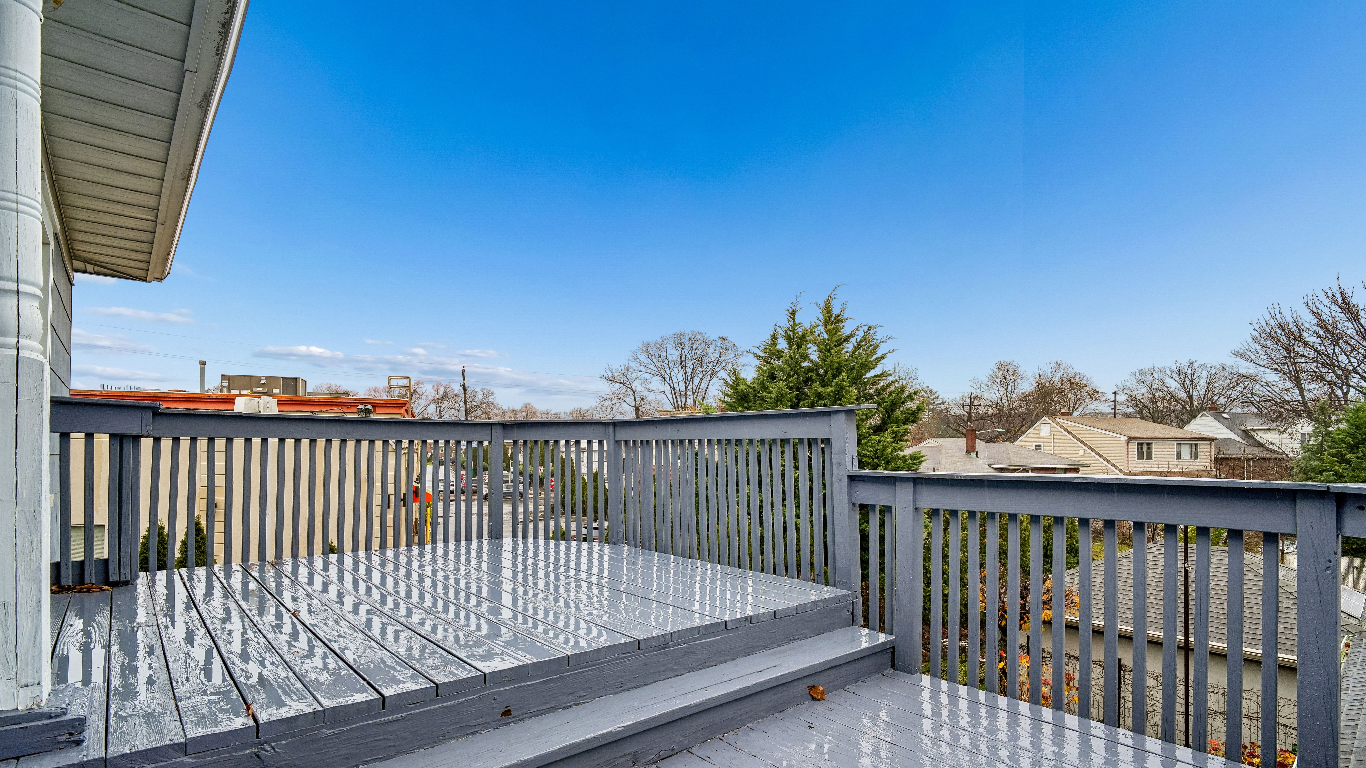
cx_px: 676
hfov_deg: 95.9
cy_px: 444
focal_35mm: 17
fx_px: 616
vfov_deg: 63.6
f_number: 8
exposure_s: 1/80
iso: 400
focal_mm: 16
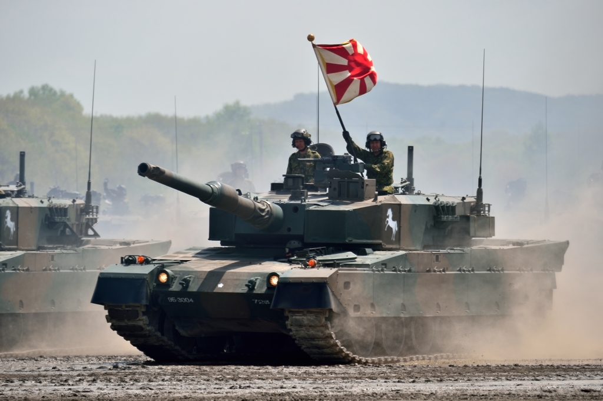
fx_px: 5523
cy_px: 200
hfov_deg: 6.2
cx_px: 302
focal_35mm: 330
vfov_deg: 4.2
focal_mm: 330
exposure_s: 1/400
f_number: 8
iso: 110
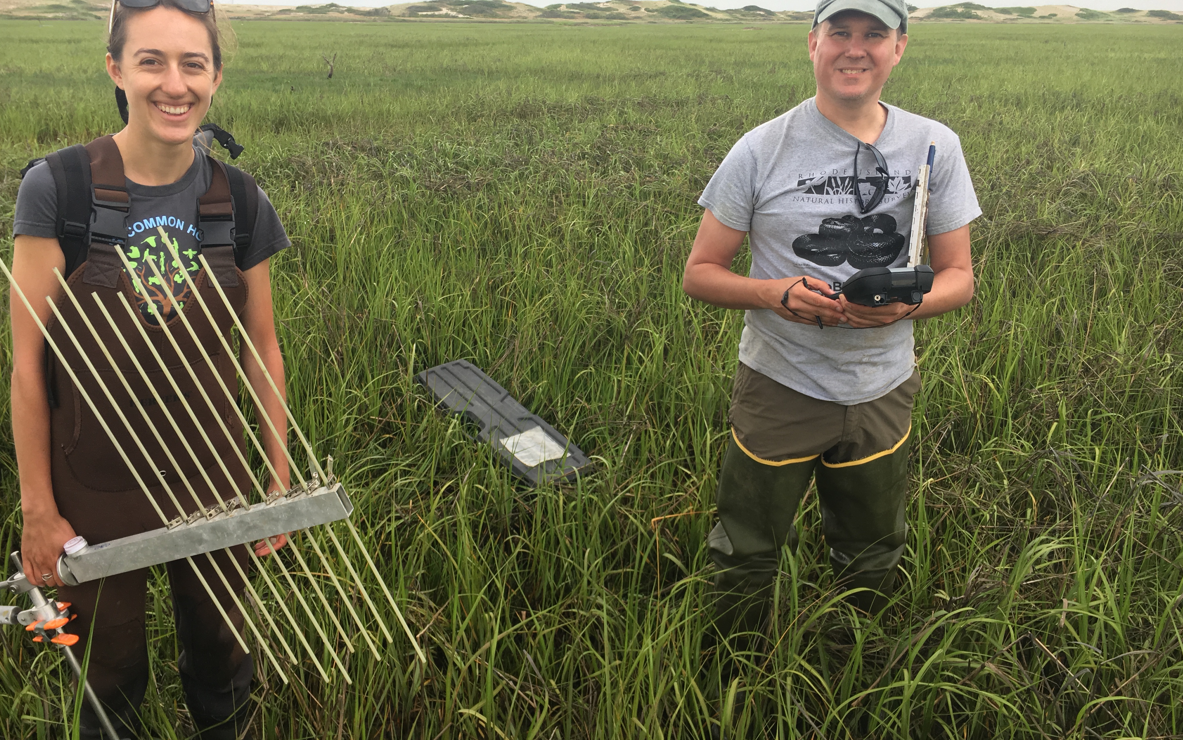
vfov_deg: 40.6
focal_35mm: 31
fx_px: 999
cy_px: 378
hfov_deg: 61.2
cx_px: 591
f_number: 2.2
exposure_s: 1/283
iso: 25
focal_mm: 4.15
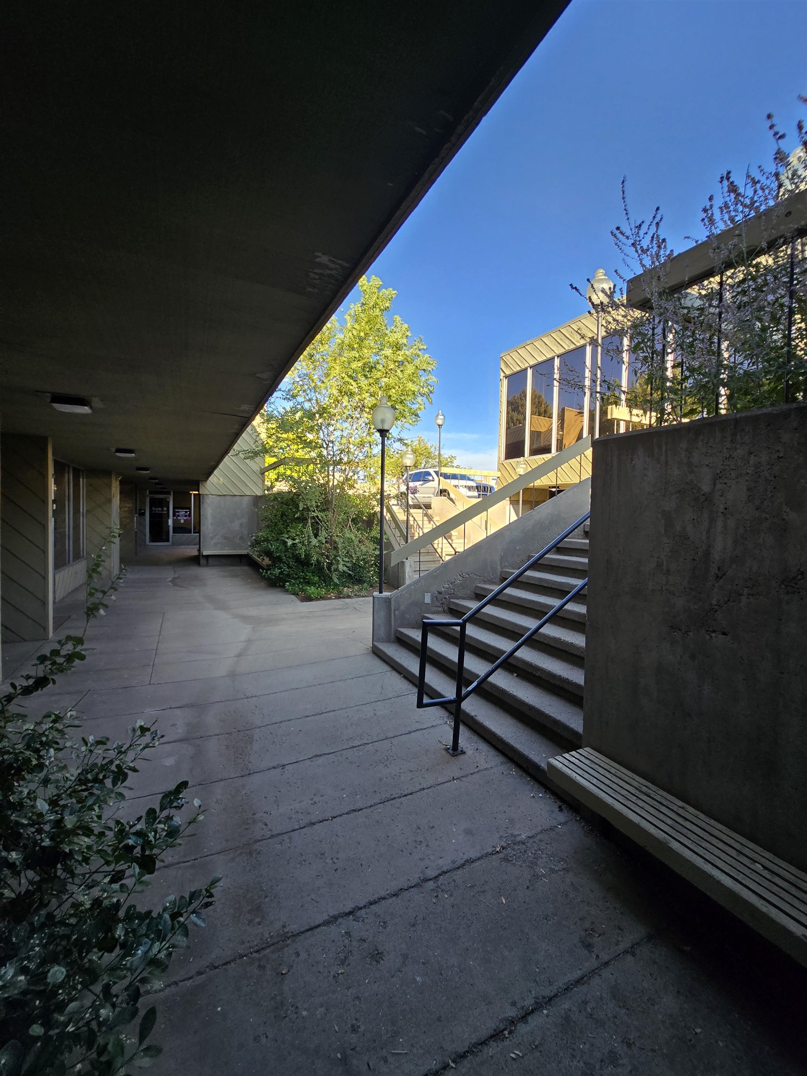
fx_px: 404
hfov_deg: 89.9
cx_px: 404
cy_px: 538
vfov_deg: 106.2
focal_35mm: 13
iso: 50
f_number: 2.2
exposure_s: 1/285
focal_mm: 2.2
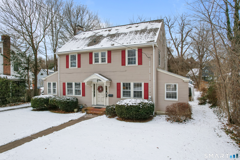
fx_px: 147
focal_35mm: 22
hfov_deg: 78.6
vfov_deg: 57.2
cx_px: 120
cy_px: 80
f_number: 2.8
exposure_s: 1/800
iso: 100
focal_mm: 8.38
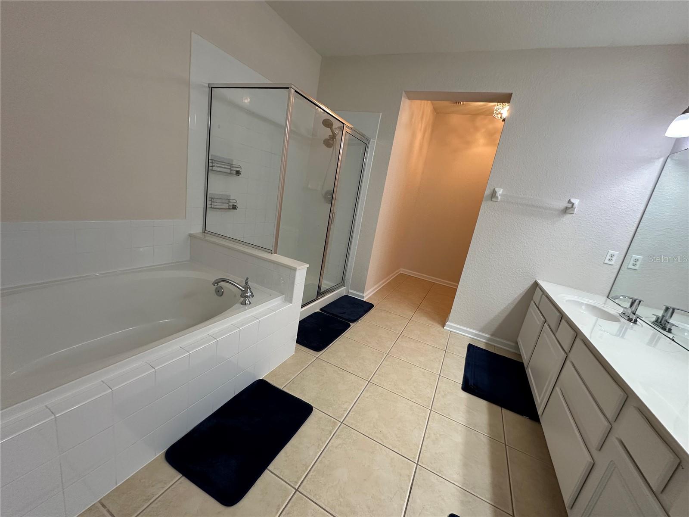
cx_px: 344
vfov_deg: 85.7
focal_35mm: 14
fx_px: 279
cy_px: 258
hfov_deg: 102.1
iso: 200
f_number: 2.2
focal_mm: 2.22
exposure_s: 1/120
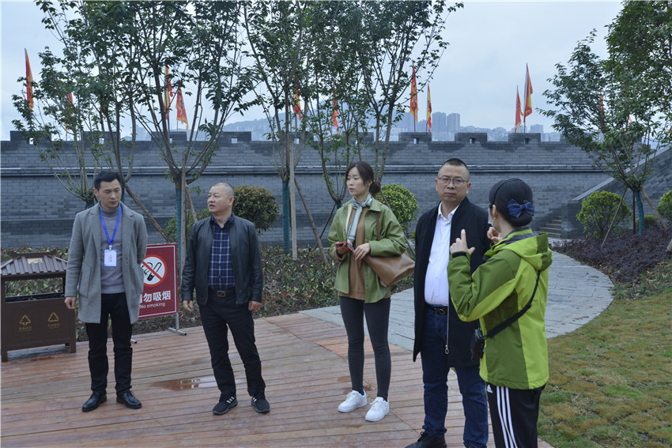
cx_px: 336
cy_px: 224
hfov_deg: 58.7
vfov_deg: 41.1
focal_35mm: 32
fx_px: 597
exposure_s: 1/250
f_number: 8
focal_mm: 32
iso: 500
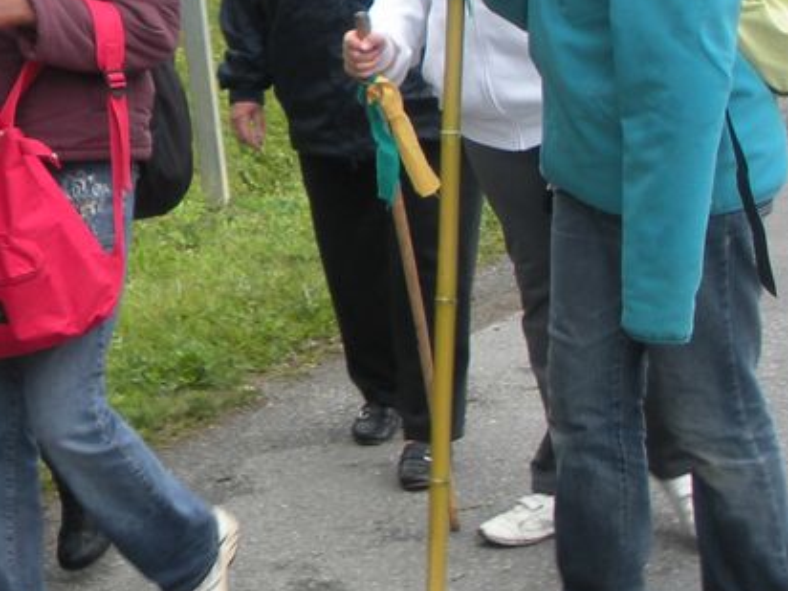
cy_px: -19
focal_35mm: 110
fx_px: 2504
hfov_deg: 16.8
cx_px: -239
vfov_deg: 13.3
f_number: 3.5
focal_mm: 6.3
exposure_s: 1/74.8
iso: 64
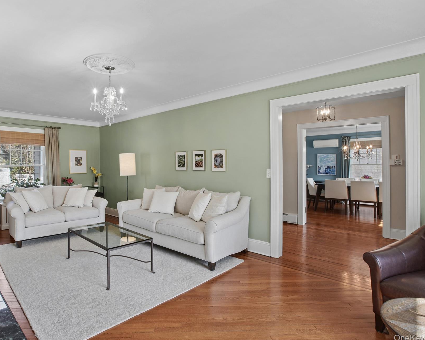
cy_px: 165
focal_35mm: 19
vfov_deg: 70.9
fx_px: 239
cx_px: 178
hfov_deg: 82.6
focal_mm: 16
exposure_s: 1/5
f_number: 11
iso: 100
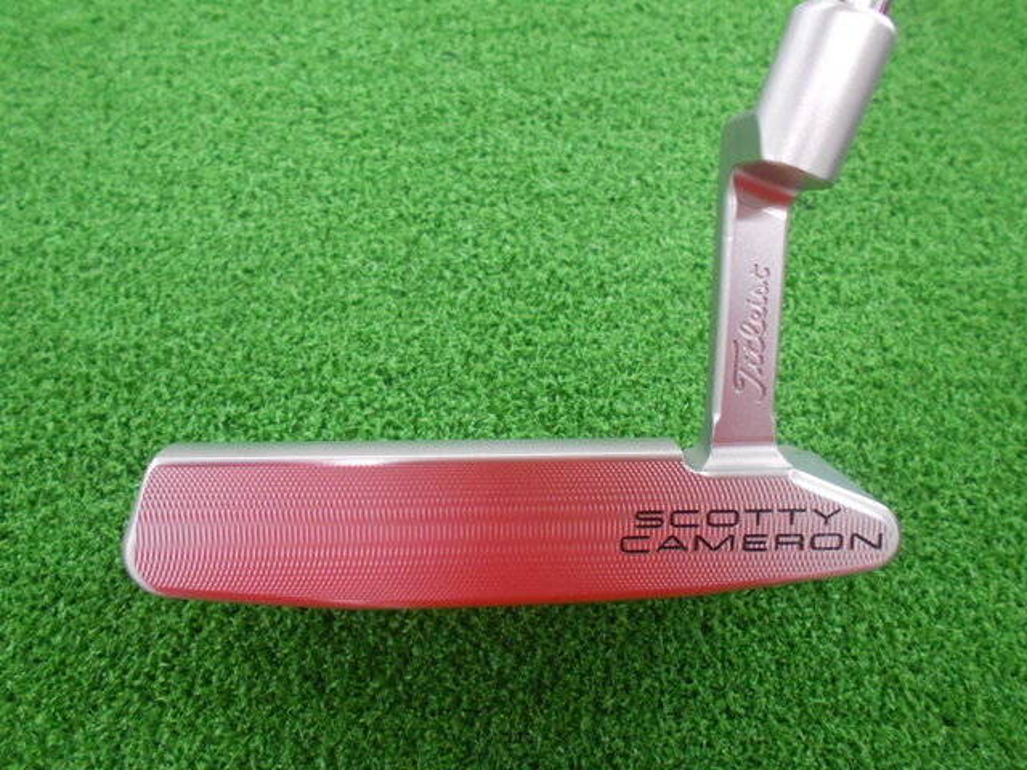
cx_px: 514
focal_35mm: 26
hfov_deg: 67.3
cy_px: 385
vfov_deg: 53.1
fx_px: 771
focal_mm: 4.6
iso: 800
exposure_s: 1/60
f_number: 3.2
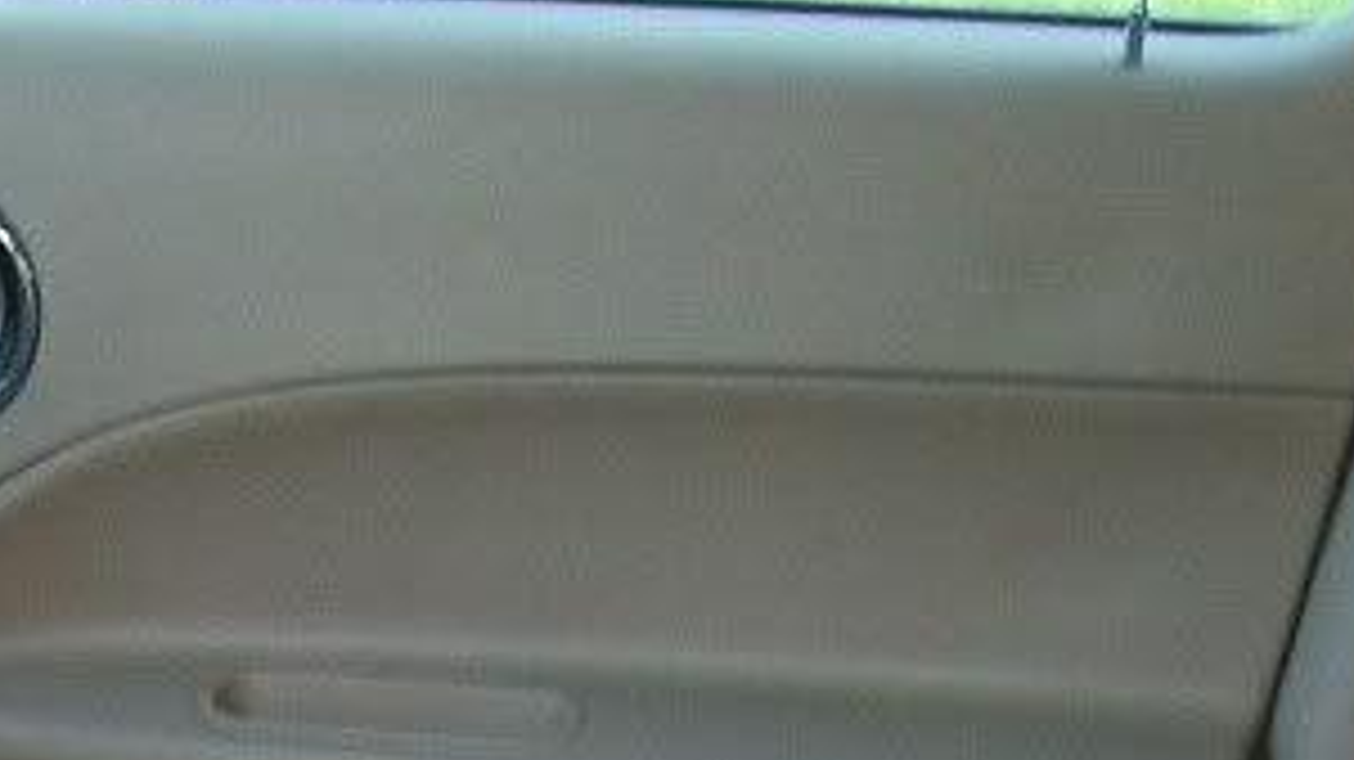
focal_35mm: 126
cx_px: 414
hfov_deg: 17.0
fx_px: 4522
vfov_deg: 8.2
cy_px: 2271
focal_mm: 5.6
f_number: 2.7
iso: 140
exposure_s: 1/112
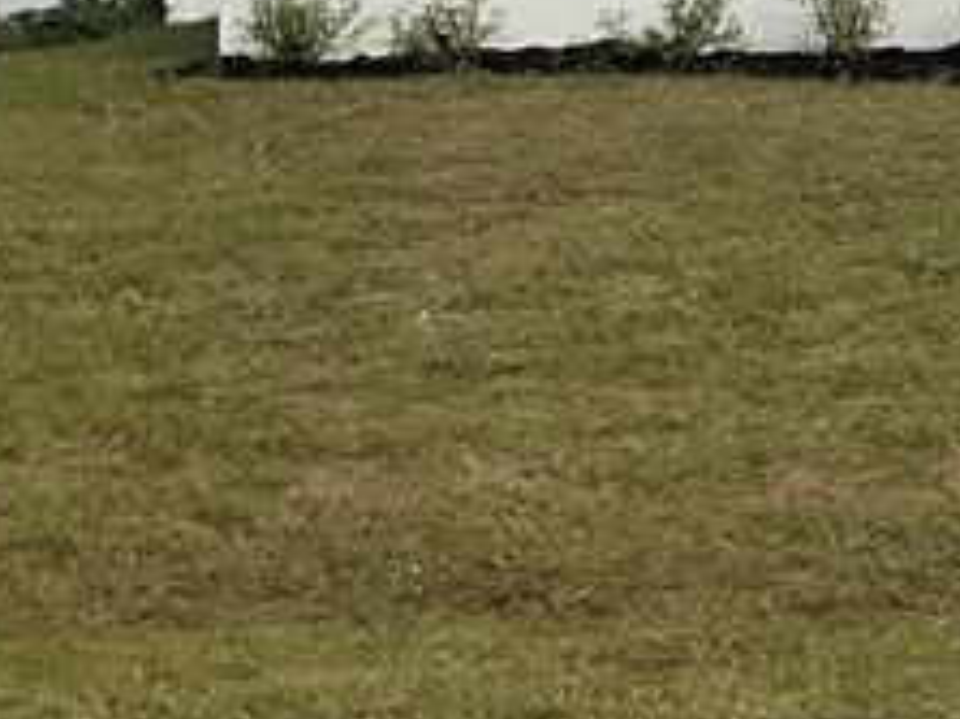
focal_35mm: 133
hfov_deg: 12.5
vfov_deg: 10.9
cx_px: 2075
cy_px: -207
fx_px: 3686
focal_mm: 3
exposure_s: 1/1730
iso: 16
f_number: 1.8
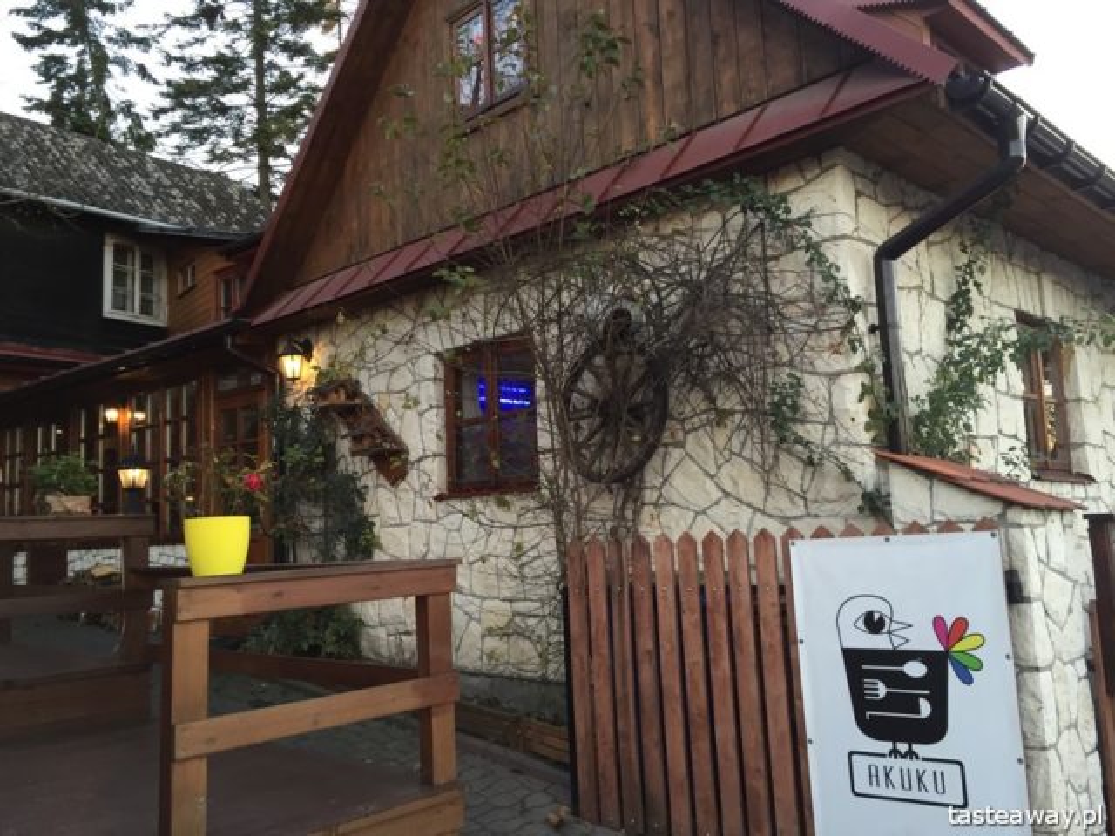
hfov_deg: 61.7
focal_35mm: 29
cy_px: 418
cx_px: 558
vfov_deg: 48.2
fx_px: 934
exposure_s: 1/33
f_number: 2.2
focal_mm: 4.15
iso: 40
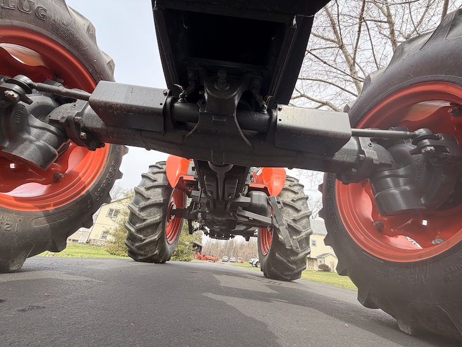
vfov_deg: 85.7
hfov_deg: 102.1
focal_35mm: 14
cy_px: 174
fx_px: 187
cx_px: 231
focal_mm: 2.22
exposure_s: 1/502
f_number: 2.2
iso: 50
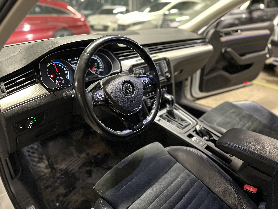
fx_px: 193
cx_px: 139
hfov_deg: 71.6
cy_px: 104
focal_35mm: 24
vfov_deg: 56.8
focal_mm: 6.86
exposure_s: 1/33
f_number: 1.78
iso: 800
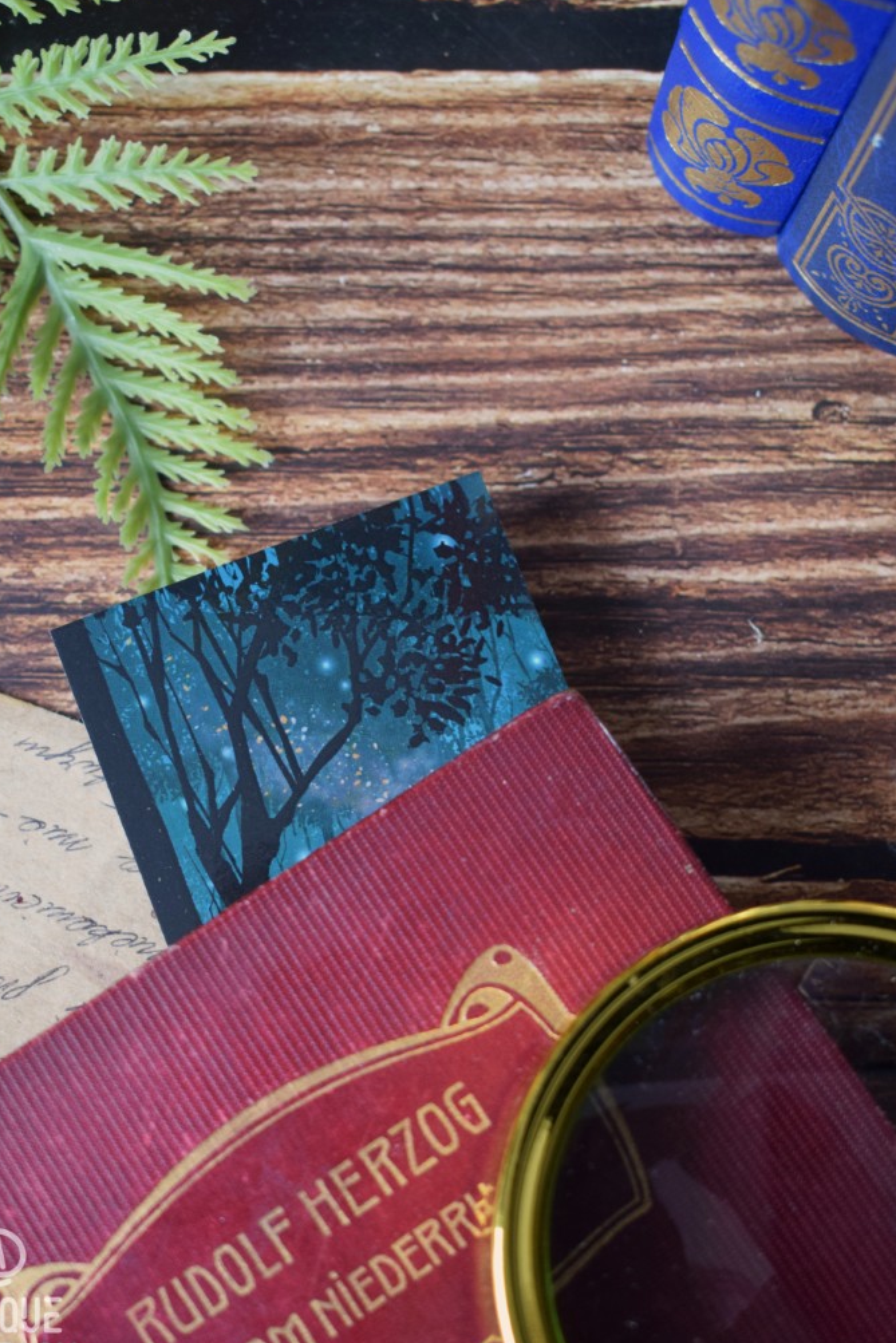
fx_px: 2314
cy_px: 690
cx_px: 407
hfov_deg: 21.9
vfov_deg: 32.4
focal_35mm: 62
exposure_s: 1/60
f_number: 4.8
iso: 720
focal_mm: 36
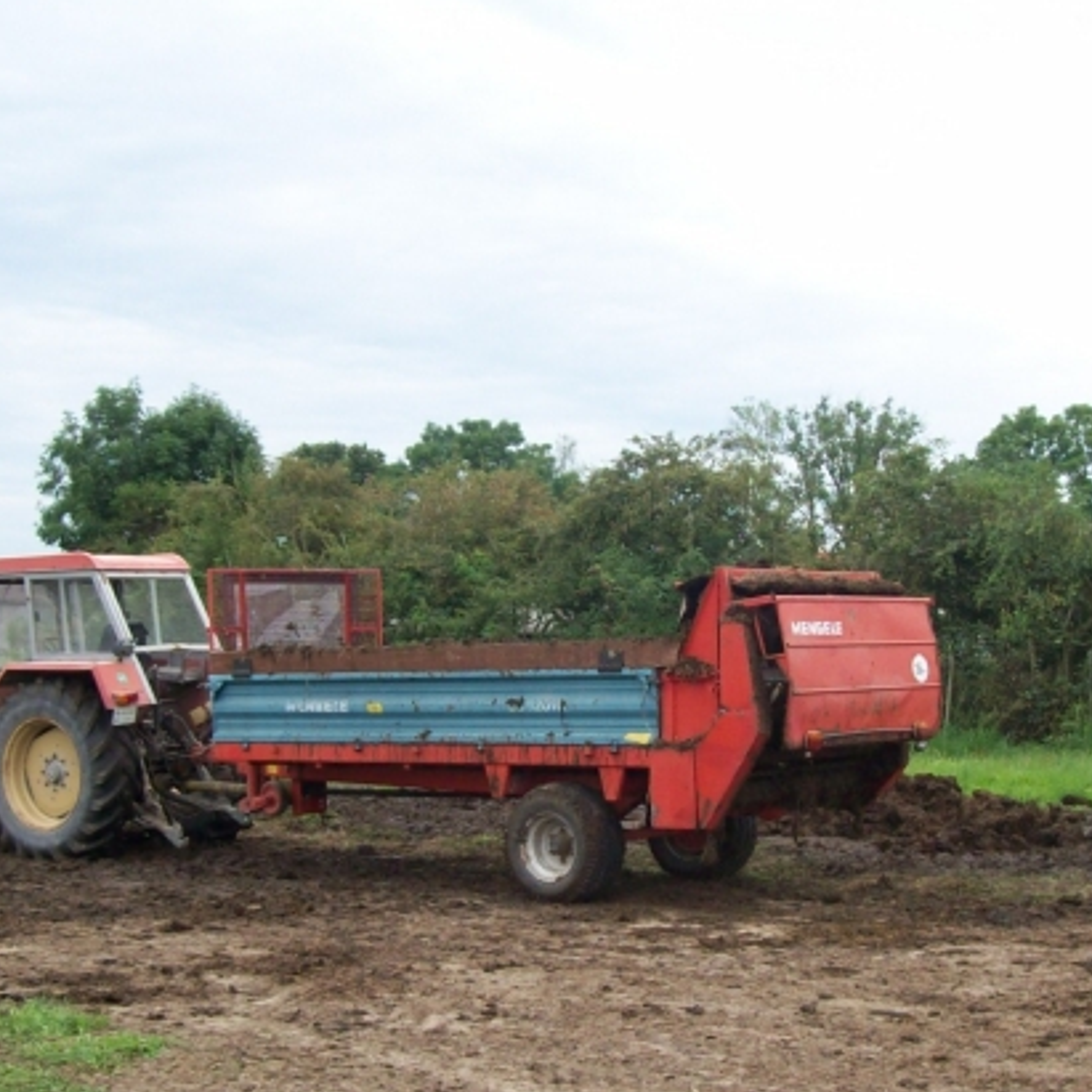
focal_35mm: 62
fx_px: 2213
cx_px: 627
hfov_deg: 27.7
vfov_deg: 27.7
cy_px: 638
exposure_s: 1/306
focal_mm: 6
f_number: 2.7
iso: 80
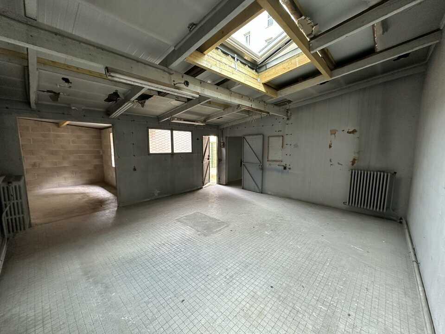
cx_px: 222
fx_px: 180
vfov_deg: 85.7
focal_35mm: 14
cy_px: 167
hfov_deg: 102.1
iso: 320
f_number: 2.2
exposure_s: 1/73
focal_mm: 2.22
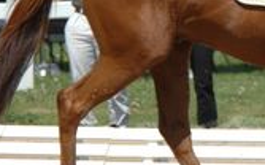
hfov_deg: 1.6
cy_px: -31
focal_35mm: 1349
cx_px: 319
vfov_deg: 1.0
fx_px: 9733
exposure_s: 1/1250
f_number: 5.3
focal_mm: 230
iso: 200
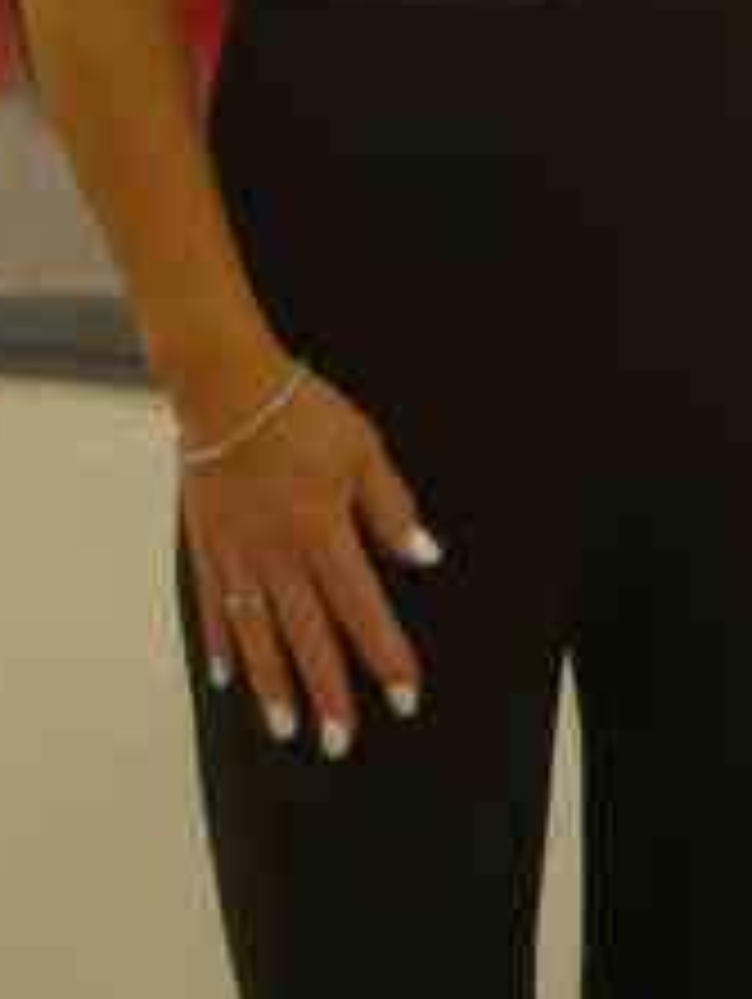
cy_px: -531
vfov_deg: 12.3
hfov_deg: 9.7
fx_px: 4394
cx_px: 653
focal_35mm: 152
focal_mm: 5.5
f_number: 2.8
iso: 80
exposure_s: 1/60
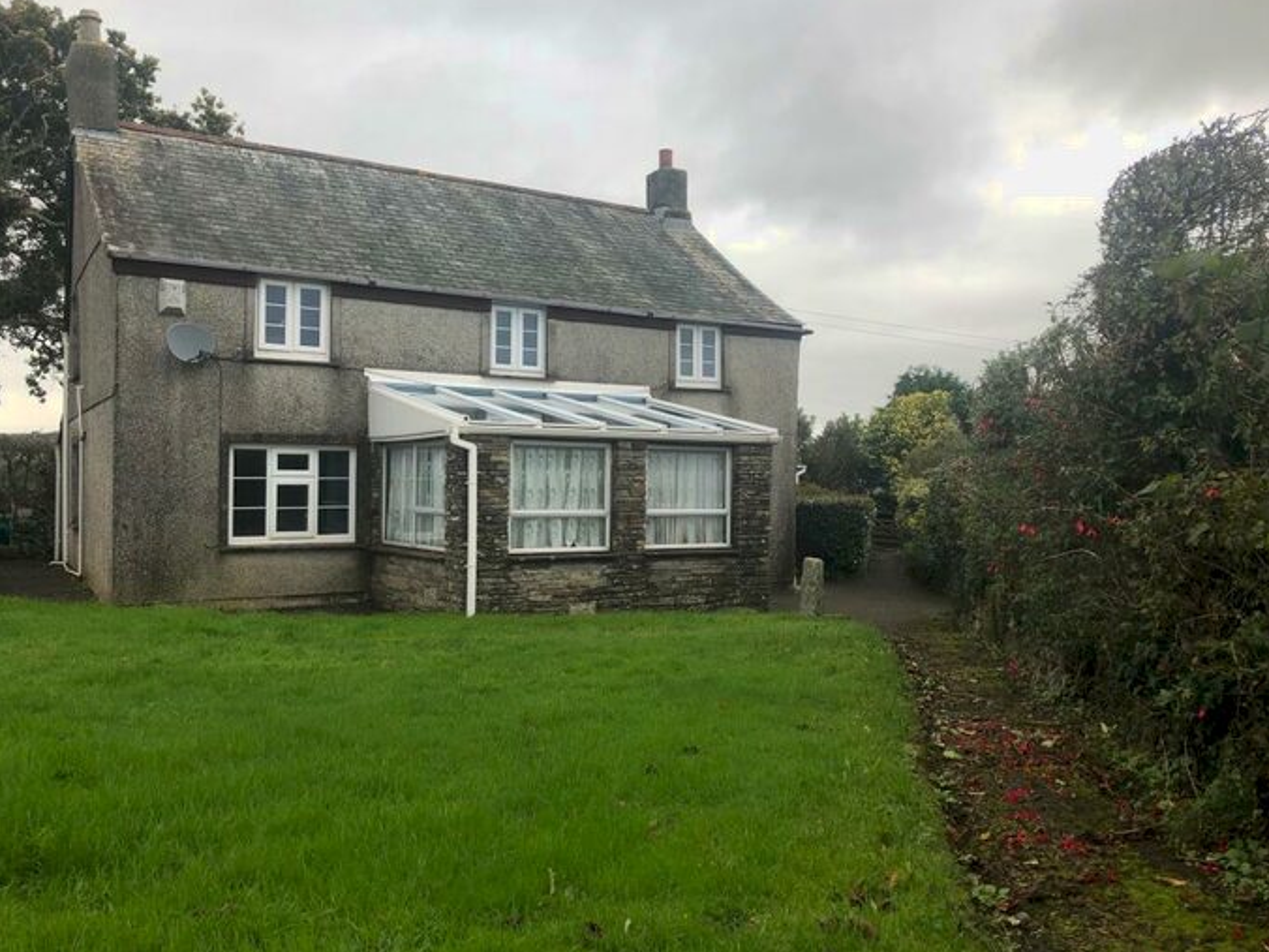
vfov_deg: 48.2
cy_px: 470
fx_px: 1063
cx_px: 653
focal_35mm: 29
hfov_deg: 61.6
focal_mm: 3.99
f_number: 1.8
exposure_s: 1/267
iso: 20
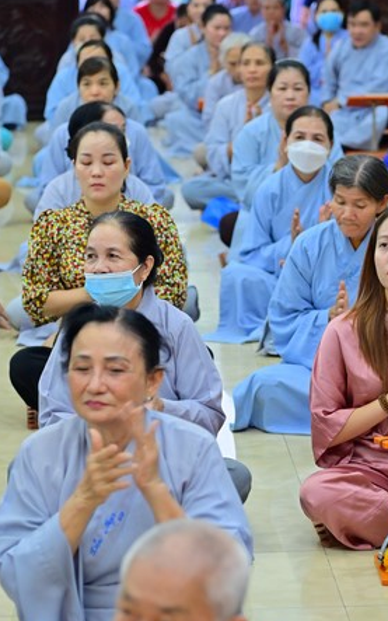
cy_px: 373
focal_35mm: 157
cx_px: 300
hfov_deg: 8.3
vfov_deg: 13.3
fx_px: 2655
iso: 1600
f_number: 4.5
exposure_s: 1/80
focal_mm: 105
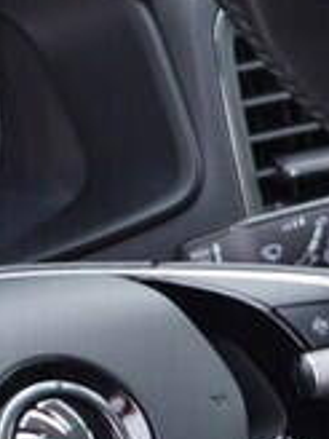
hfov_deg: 6.8
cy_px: 344
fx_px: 2737
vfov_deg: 9.1
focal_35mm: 216
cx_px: -48
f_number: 2.8
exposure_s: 1/40
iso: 160
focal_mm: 24
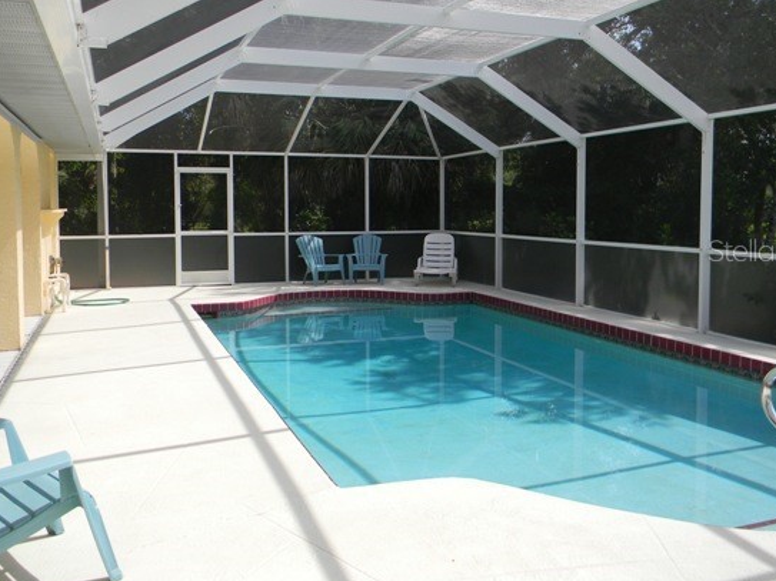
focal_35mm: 33
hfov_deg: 55.4
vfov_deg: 42.8
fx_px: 740
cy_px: 250
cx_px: 386
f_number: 3.5
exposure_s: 1/492
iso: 80
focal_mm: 5
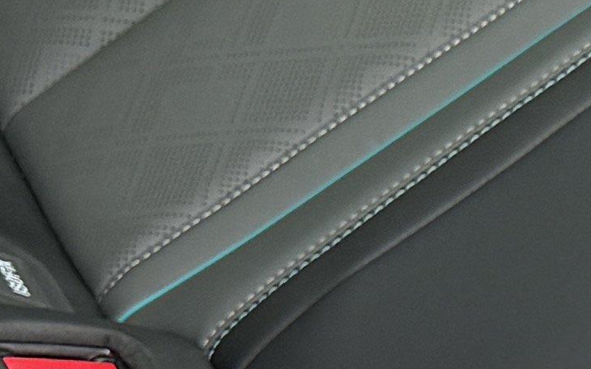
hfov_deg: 9.1
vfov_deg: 6.6
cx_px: 1586
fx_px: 3173
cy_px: 572
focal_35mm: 197
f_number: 1.78
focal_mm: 6.76
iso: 80
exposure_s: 1/174
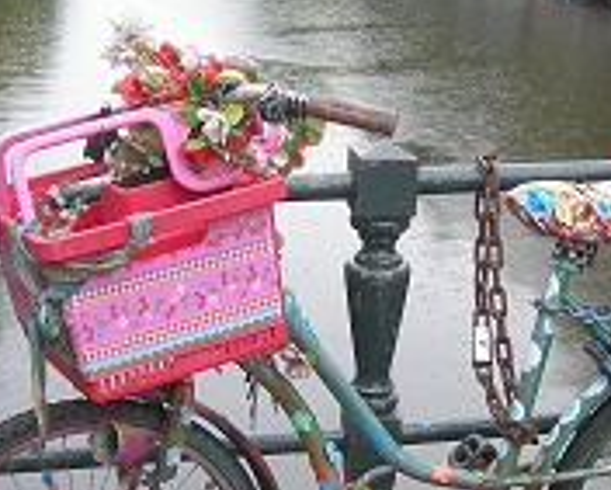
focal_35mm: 81
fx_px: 1466
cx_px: 375
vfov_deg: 18.7
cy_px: 407
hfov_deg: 23.5
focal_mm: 7.8
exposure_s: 1/139
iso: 50
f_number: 2.8
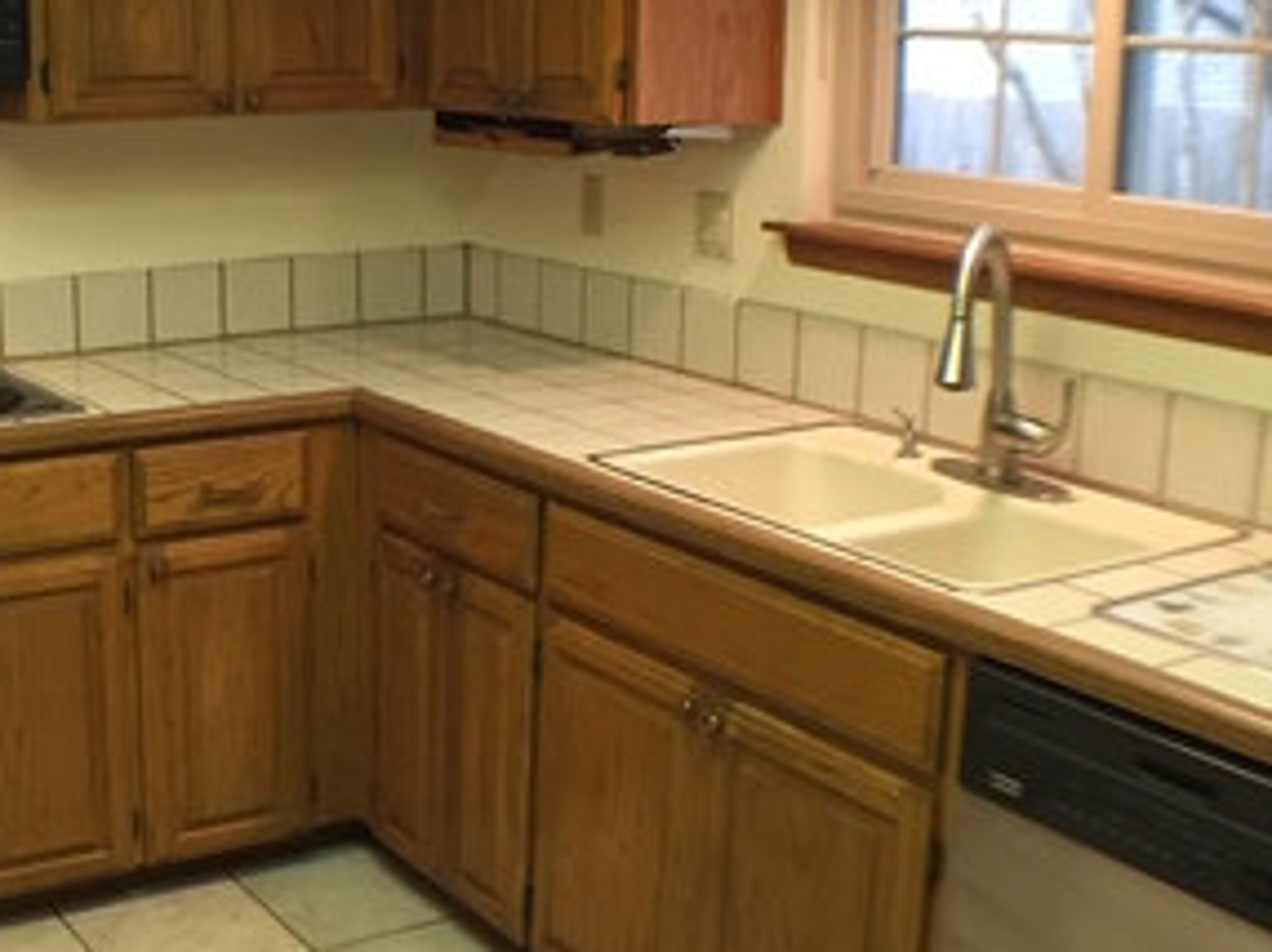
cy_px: 472
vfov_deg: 22.6
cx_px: 294
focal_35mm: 65
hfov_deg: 29.3
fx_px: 2386
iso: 125
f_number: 2.2
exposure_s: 1/30
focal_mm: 4.15
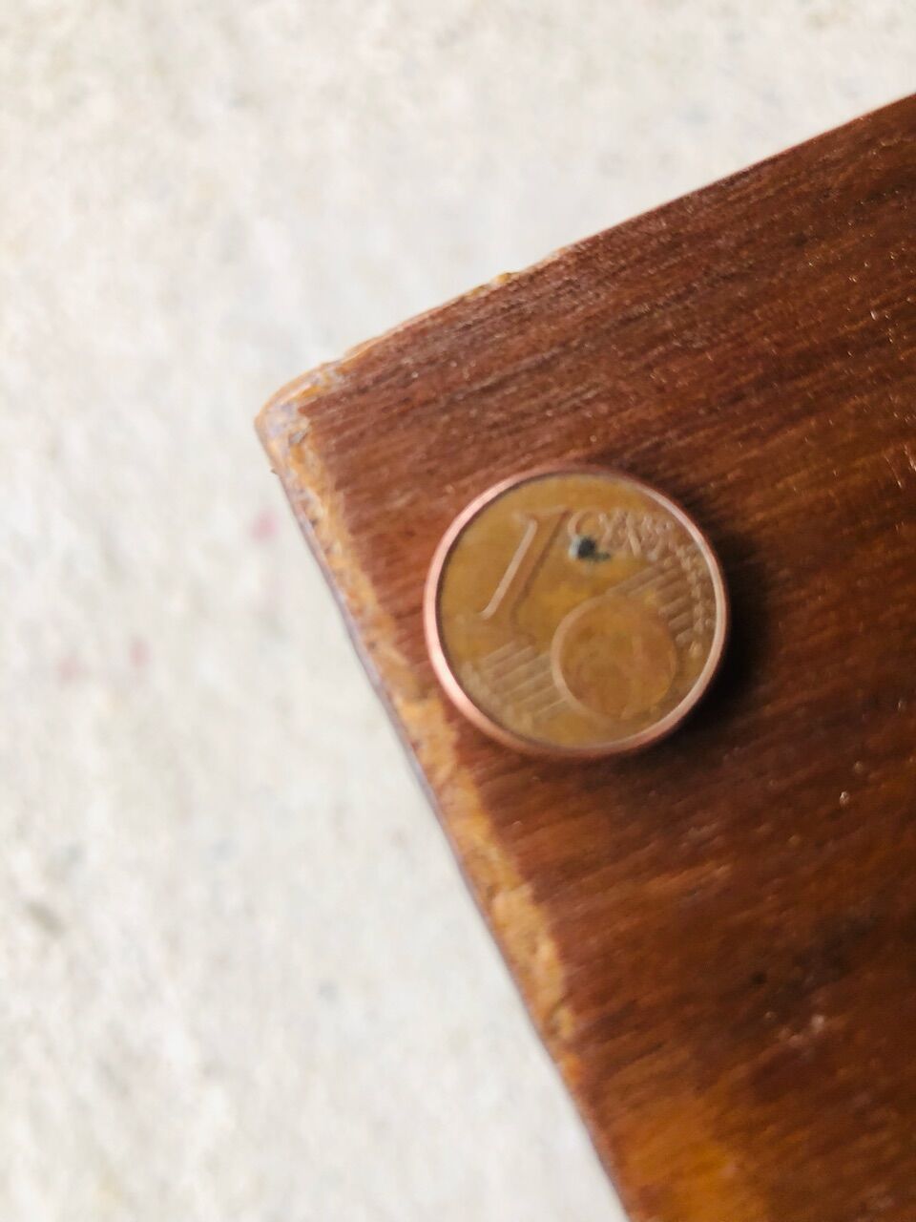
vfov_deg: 63.4
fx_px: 988
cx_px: 458
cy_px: 611
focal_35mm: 28
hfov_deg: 49.7
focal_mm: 3.99
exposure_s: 1/20
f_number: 1.8
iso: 40
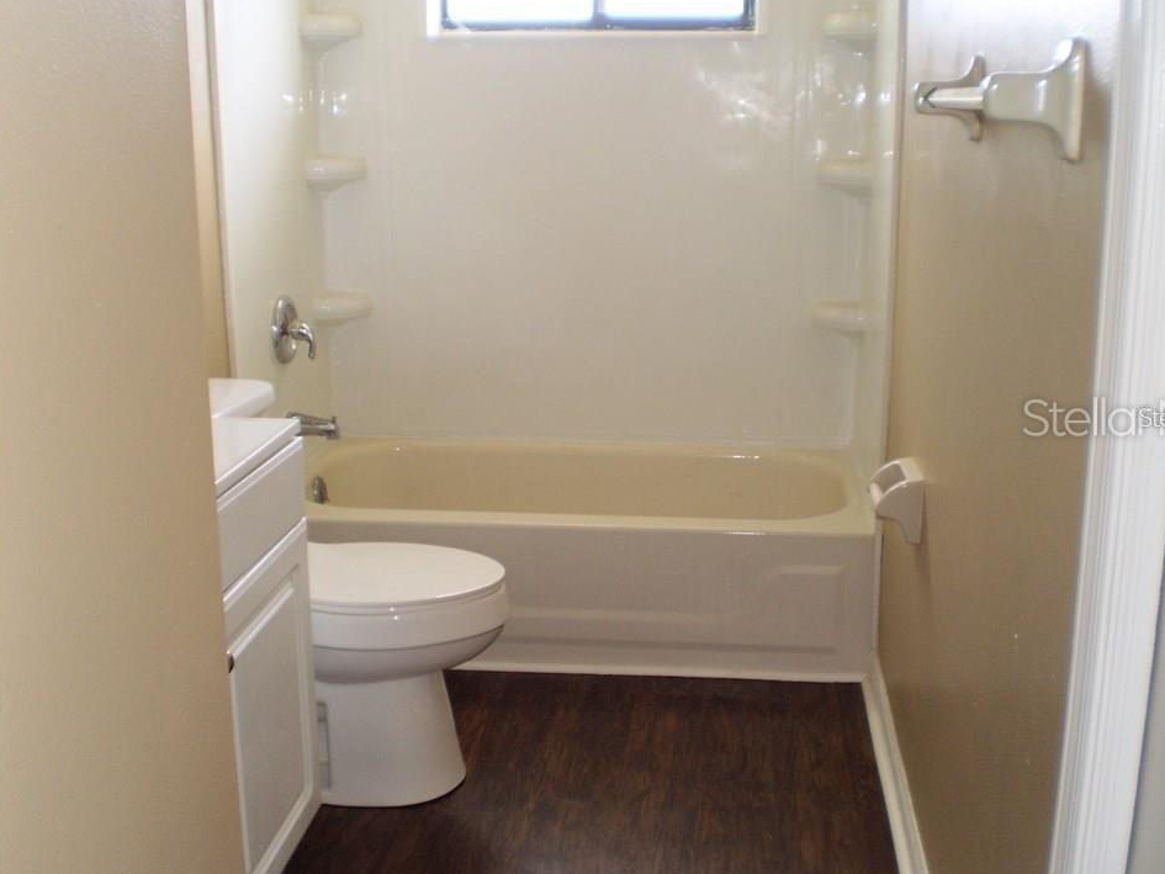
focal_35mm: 39
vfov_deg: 36.8
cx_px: 624
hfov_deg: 47.8
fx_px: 1313
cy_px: 417
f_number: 3.1
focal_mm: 6.3
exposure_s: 1/30
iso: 125
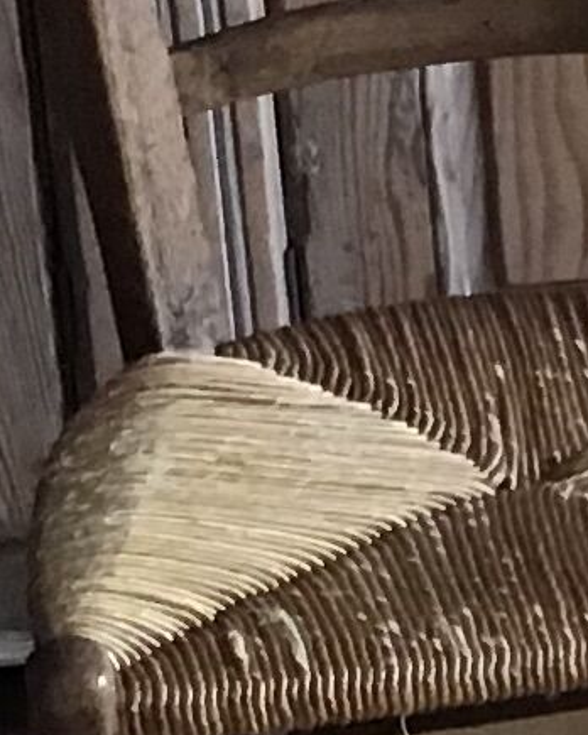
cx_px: 1717
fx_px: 4938
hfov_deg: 6.3
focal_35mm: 227
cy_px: 115
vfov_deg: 8.5
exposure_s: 1/33
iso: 125
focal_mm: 3.3
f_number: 2.4
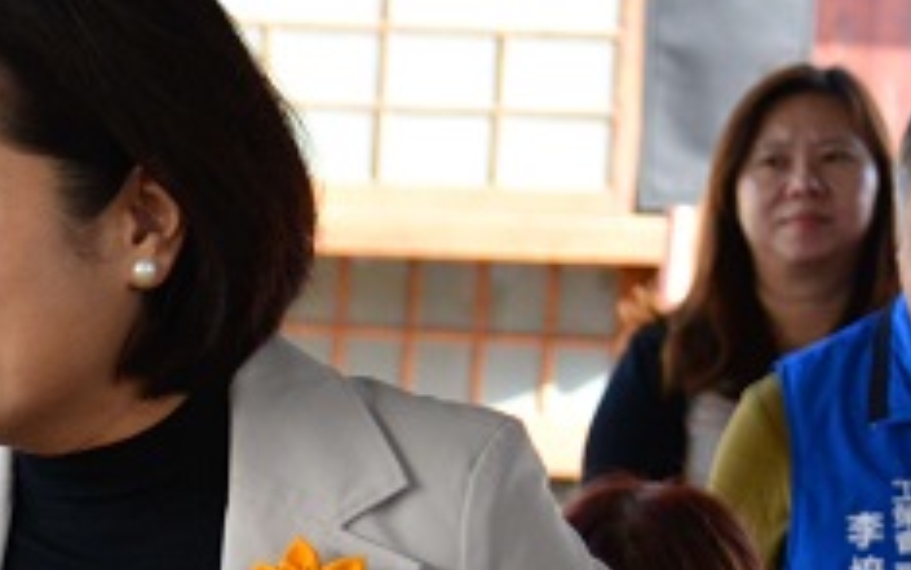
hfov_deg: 11.6
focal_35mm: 172
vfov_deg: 7.6
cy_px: 644
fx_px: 4271
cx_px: -535
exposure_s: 1/1250
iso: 1250
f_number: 4
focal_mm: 50
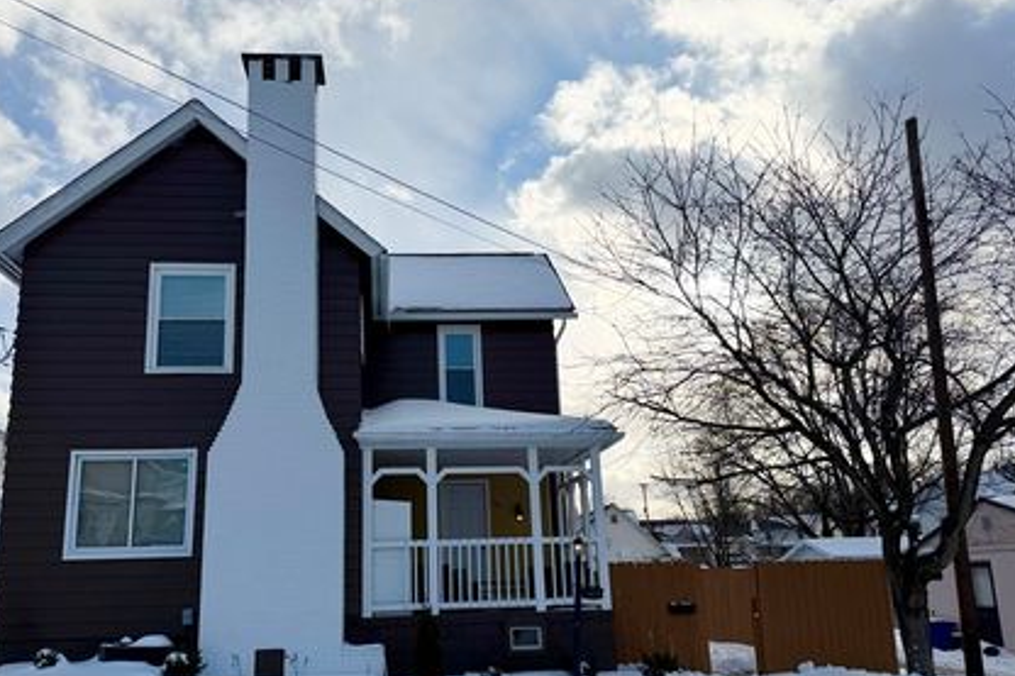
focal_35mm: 30
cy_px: 382
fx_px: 845
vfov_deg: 43.5
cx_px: 442
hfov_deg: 61.7
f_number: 1.78
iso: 80
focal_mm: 6.76
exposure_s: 1/10309
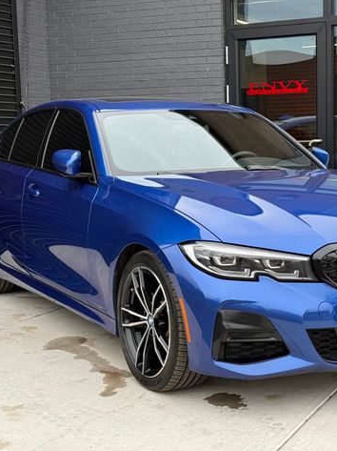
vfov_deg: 29.8
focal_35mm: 65
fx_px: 845
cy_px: 224
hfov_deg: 22.4
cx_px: 233
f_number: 1.78
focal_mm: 6.76
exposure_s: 1/538
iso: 64
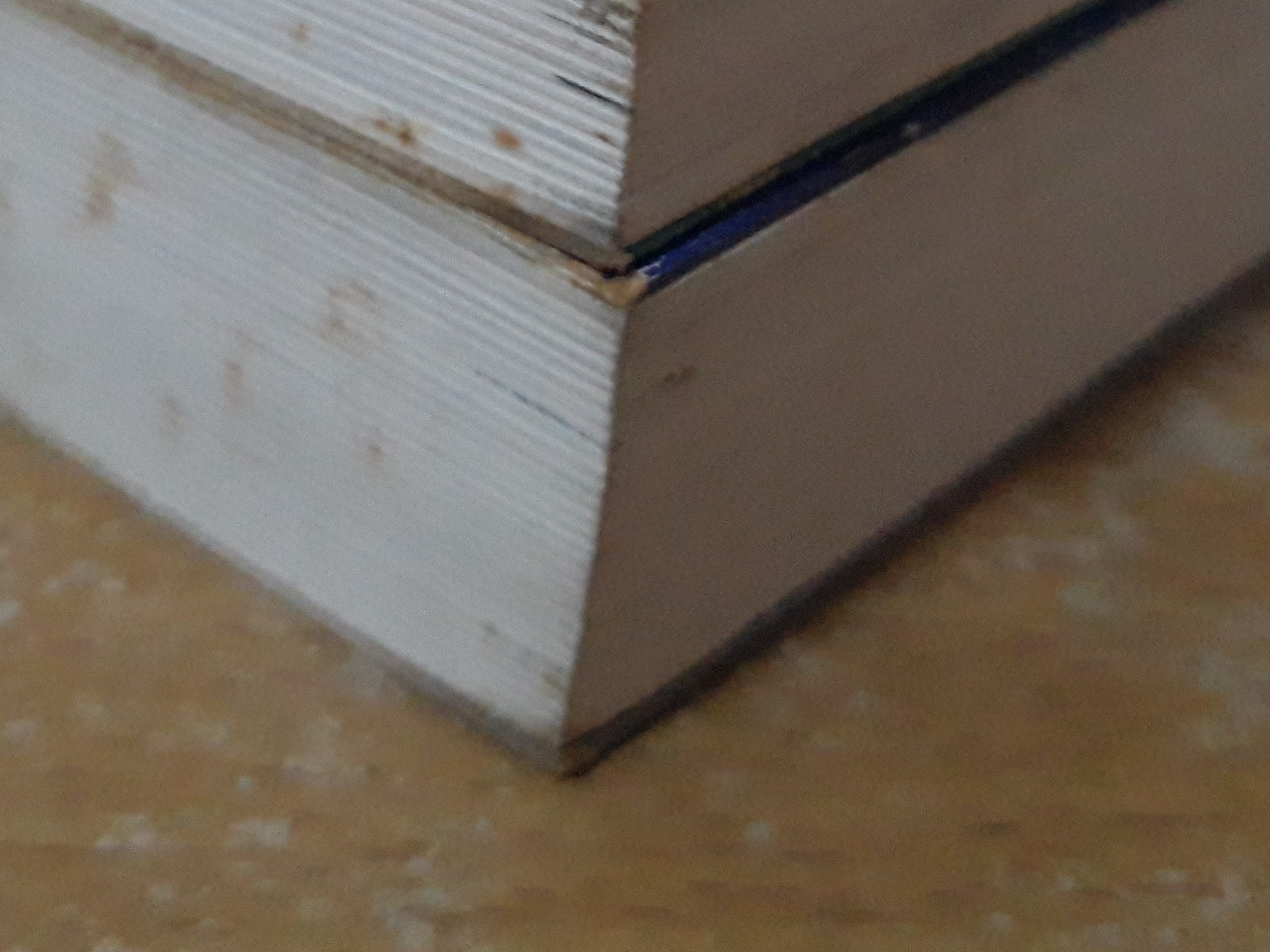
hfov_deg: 28.9
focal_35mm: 67
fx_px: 2458
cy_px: -273
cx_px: 519
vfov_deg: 20.2
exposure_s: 1/25
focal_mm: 3.93
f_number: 1.7
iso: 500
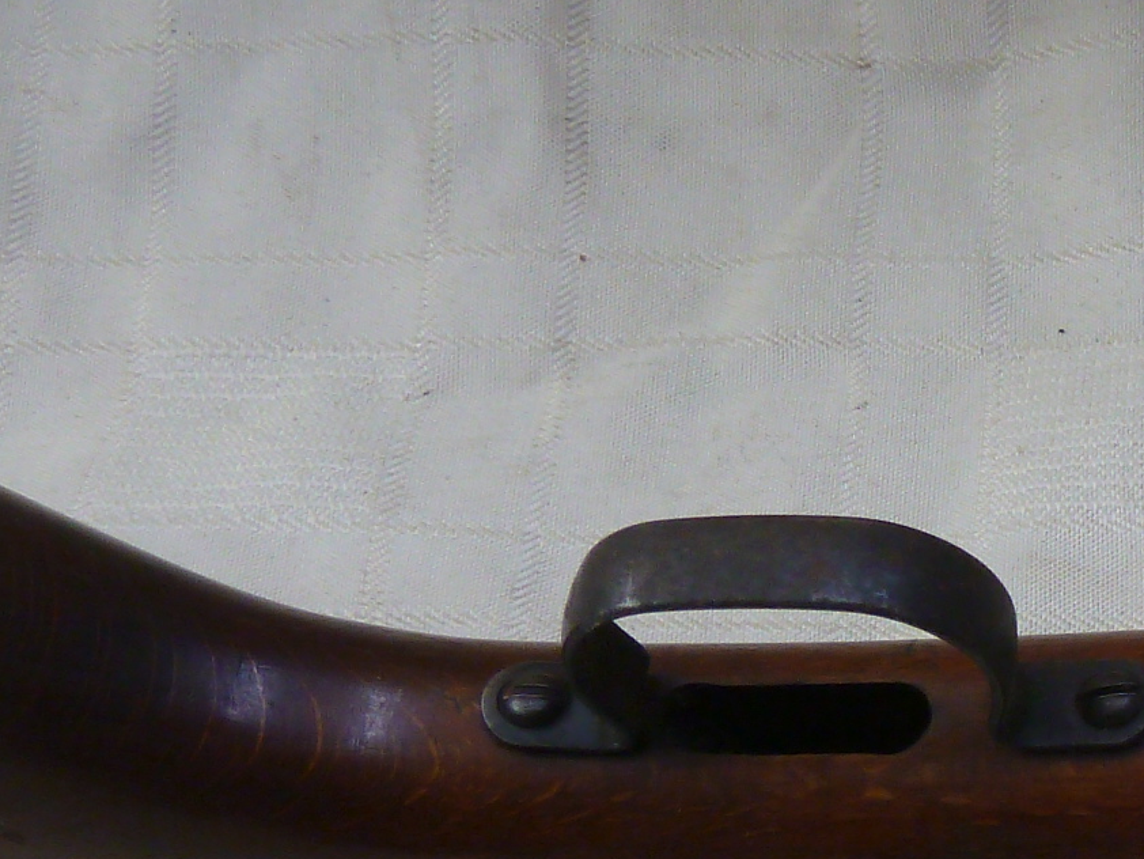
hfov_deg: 23.3
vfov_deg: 18.5
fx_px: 2512
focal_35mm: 76
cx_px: 1402
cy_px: 985
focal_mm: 4.1
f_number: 3.3
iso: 160
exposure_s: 1/30
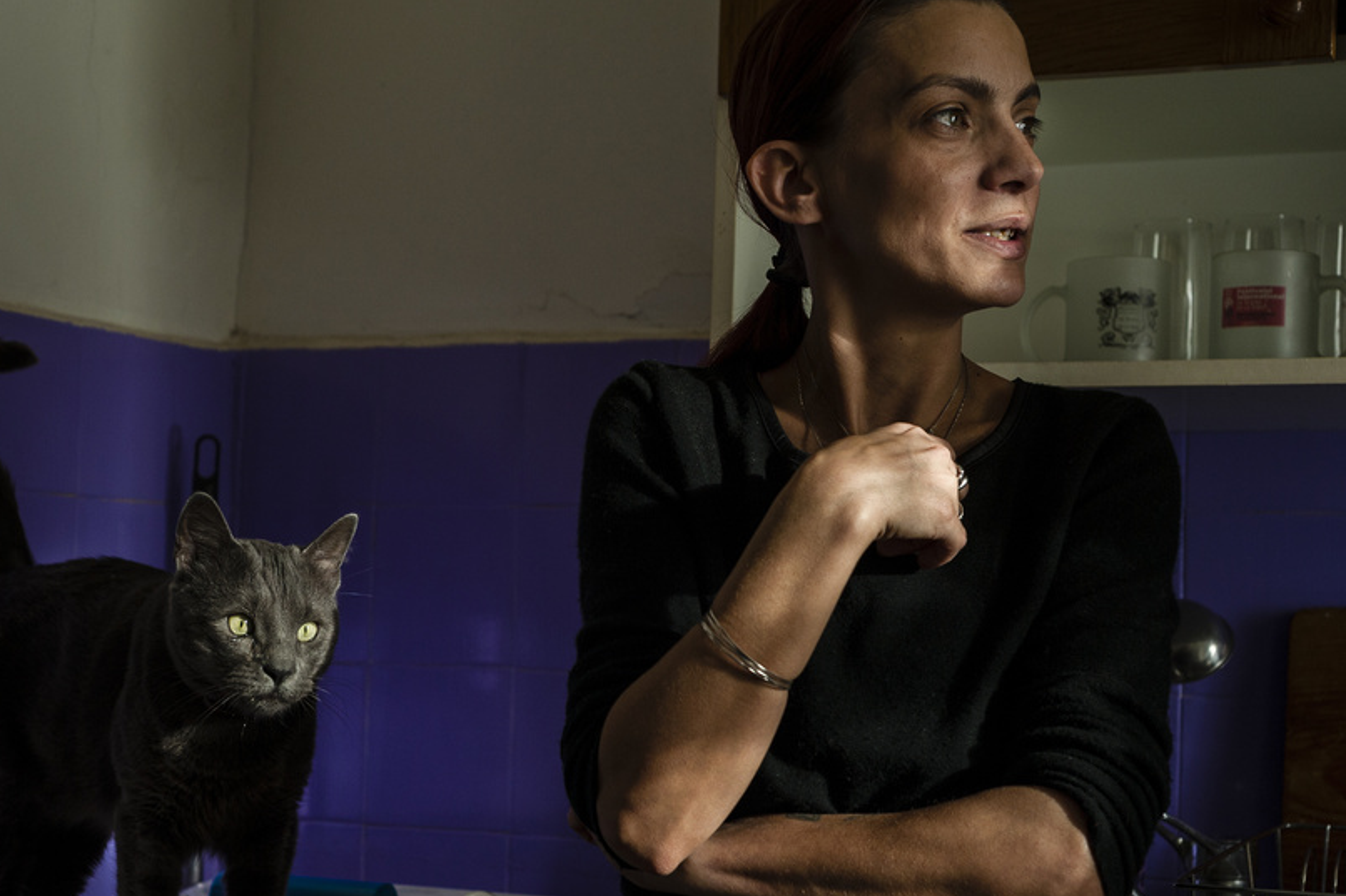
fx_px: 2317
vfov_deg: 21.9
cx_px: 543
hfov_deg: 32.3
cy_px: 541
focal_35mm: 62
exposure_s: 1/125
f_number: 5
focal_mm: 50
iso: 400
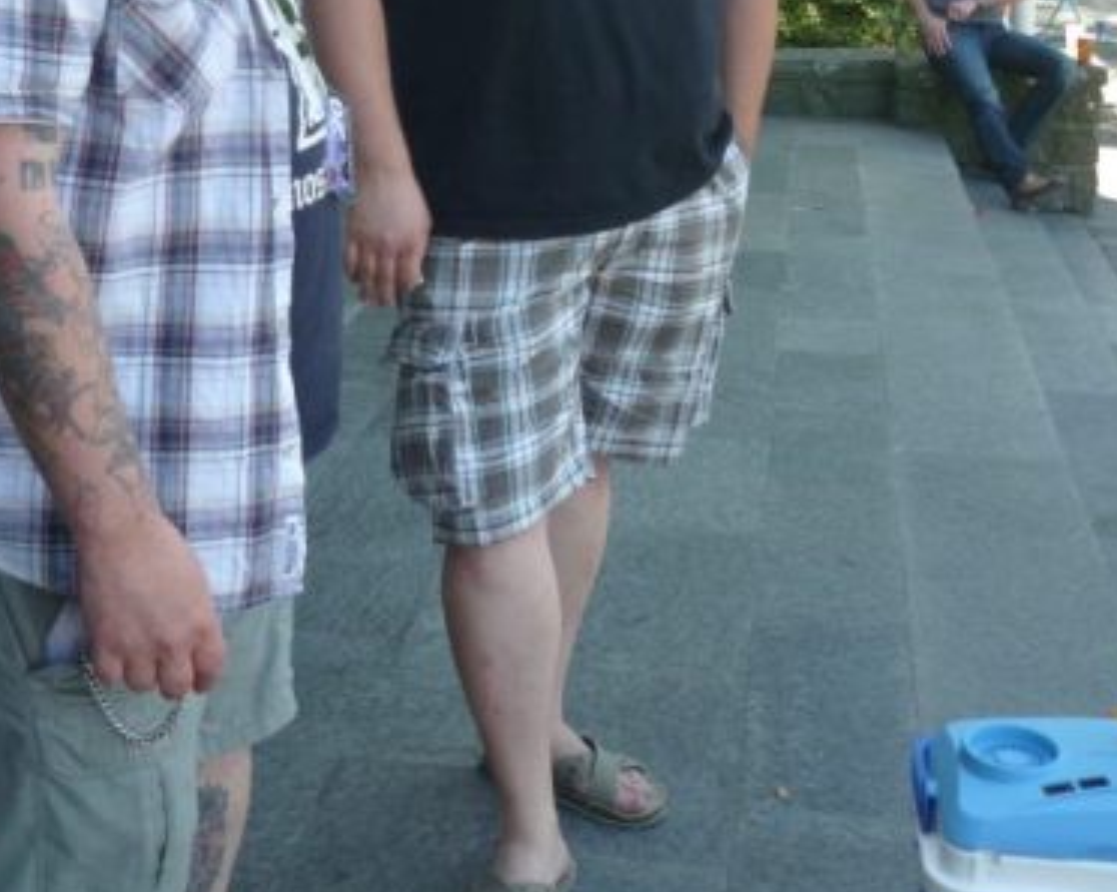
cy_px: 198
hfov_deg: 35.9
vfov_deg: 28.6
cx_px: 465
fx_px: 1718
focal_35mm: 52
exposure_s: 1/160
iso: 100
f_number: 2.8
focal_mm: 5.5
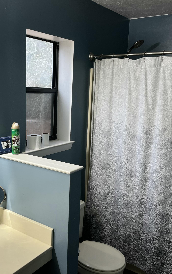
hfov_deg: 34.0
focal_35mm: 37
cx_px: 52
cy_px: 136
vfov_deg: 52.7
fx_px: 277
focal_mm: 5.1
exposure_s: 1/60
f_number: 1.6
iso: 80
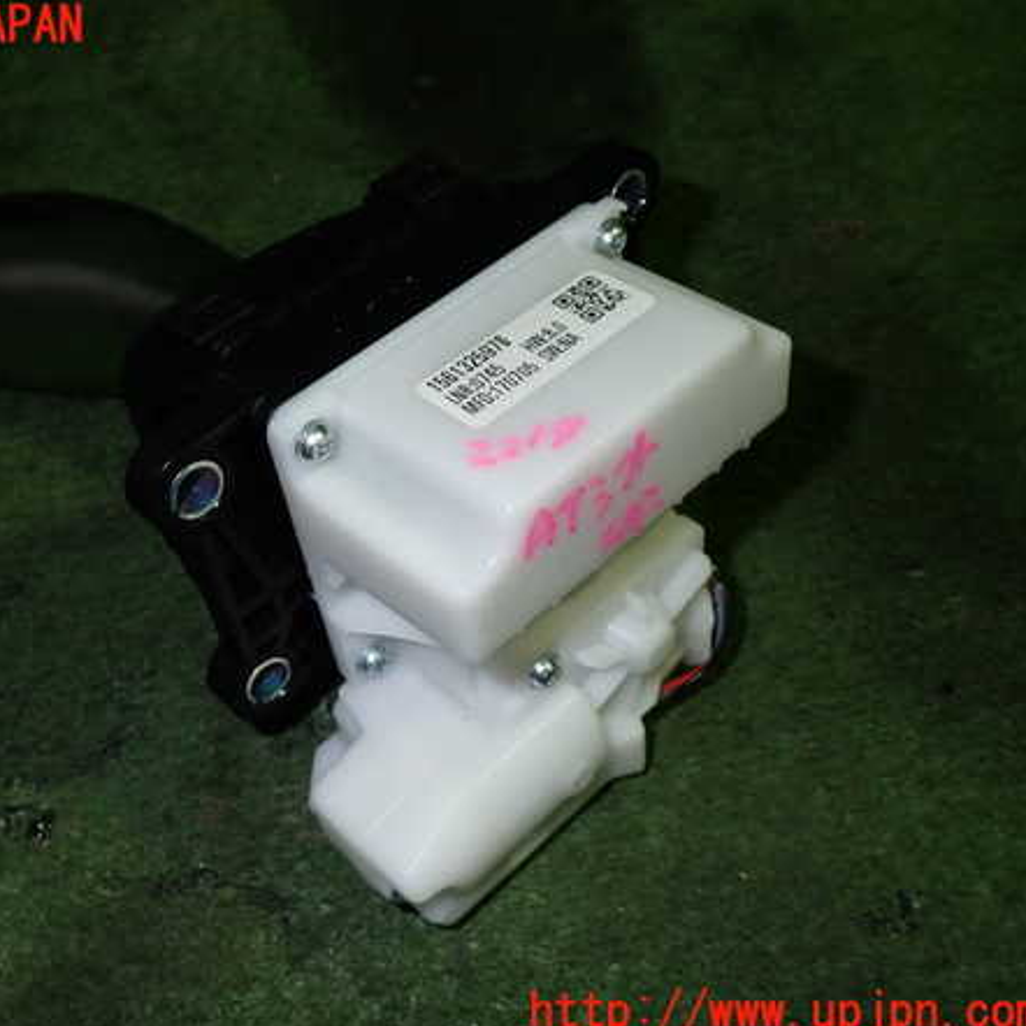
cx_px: 357
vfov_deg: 46.0
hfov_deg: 45.5
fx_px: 1207
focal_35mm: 36
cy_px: 520
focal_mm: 5.4
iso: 200
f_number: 6.3
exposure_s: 1/30
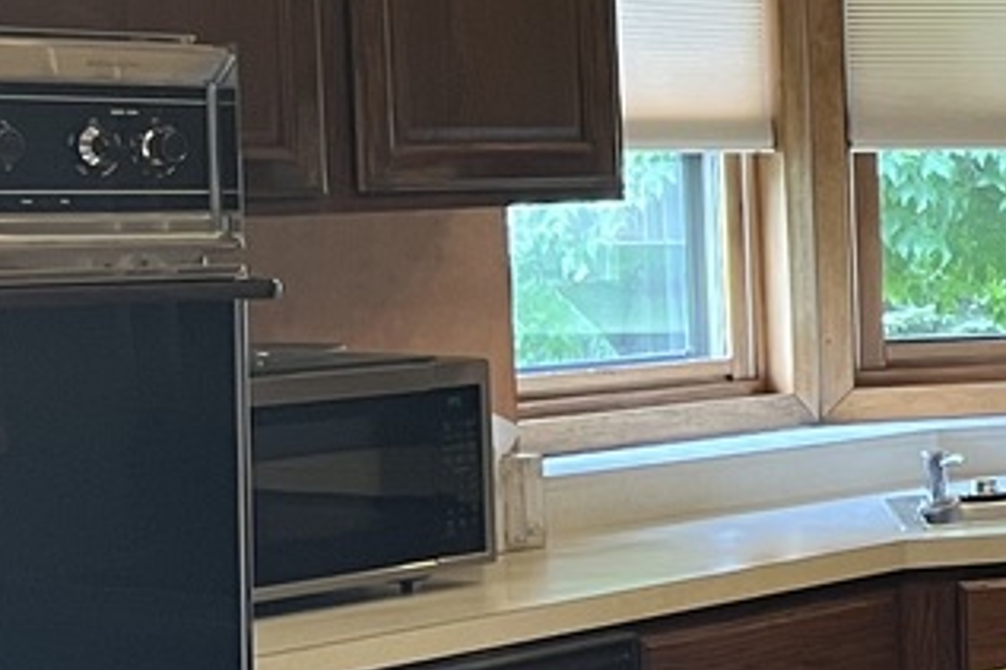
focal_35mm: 123
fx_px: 3435
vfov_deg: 11.1
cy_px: 311
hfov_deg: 14.3
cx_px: 1907
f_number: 1.5
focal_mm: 5.7
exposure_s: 1/60
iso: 125
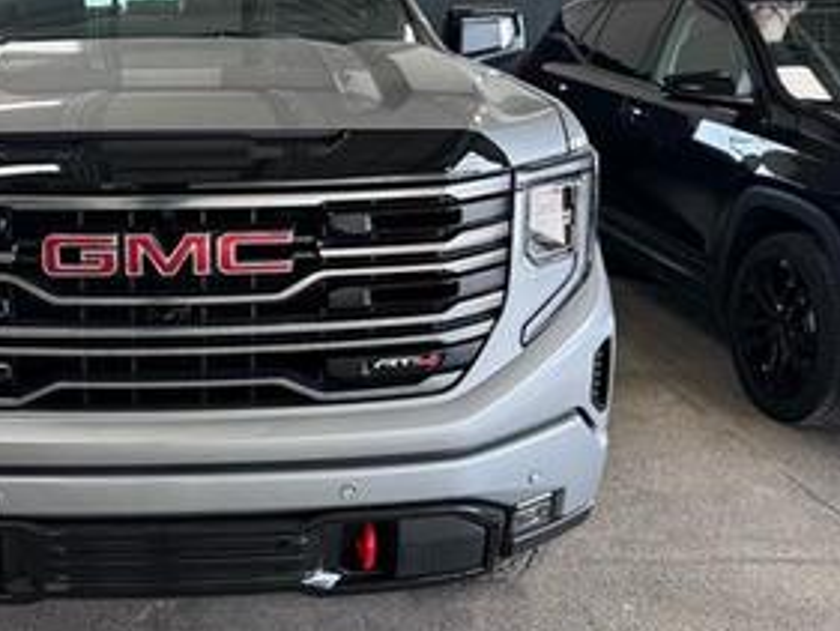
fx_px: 1044
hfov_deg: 41.9
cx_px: 167
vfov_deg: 33.4
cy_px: 227
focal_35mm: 43
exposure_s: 1/120
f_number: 1.78
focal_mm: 6.76
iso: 100
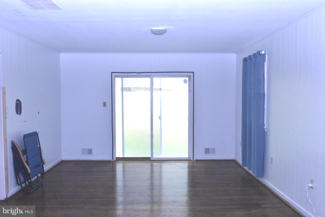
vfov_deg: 36.9
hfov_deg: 53.1
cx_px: 162
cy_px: 108
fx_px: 325
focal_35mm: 36
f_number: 13
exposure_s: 1/60
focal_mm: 24
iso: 7200
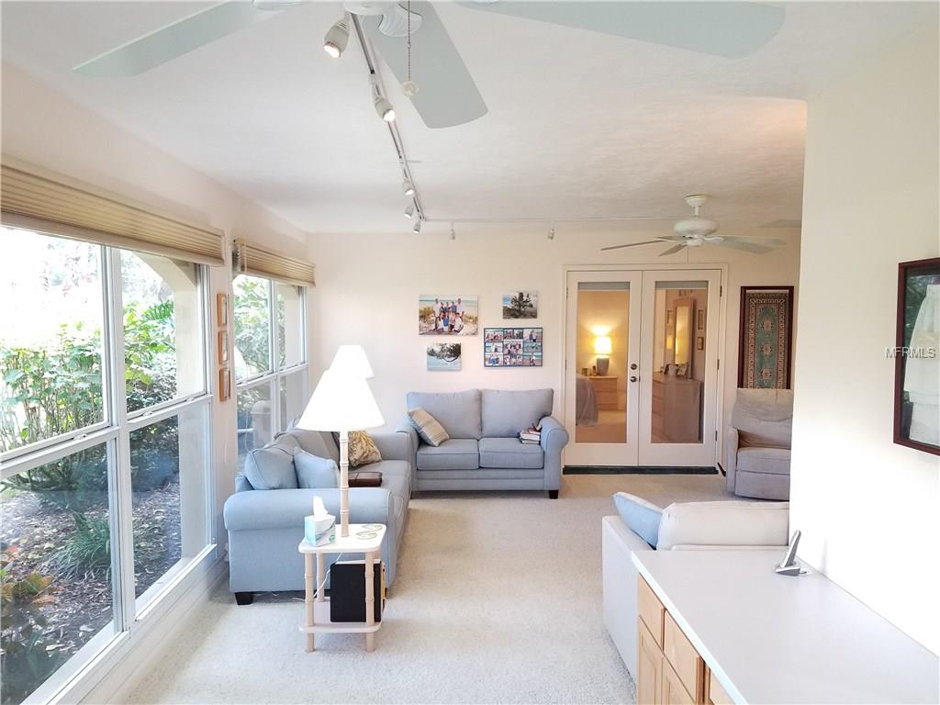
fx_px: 706
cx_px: 470
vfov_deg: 53.1
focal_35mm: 26
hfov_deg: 67.3
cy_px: 352
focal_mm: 4.2
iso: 160
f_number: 1.7
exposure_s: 1/60
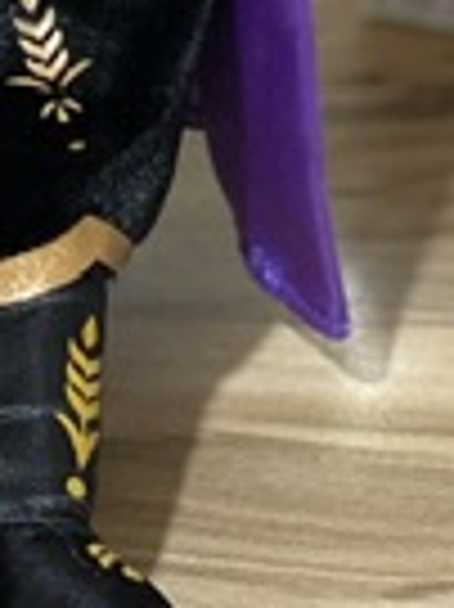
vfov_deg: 7.8
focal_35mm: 247
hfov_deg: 6.0
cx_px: -45
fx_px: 4326
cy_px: -464
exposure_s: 1/20
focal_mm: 6
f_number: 2
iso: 320
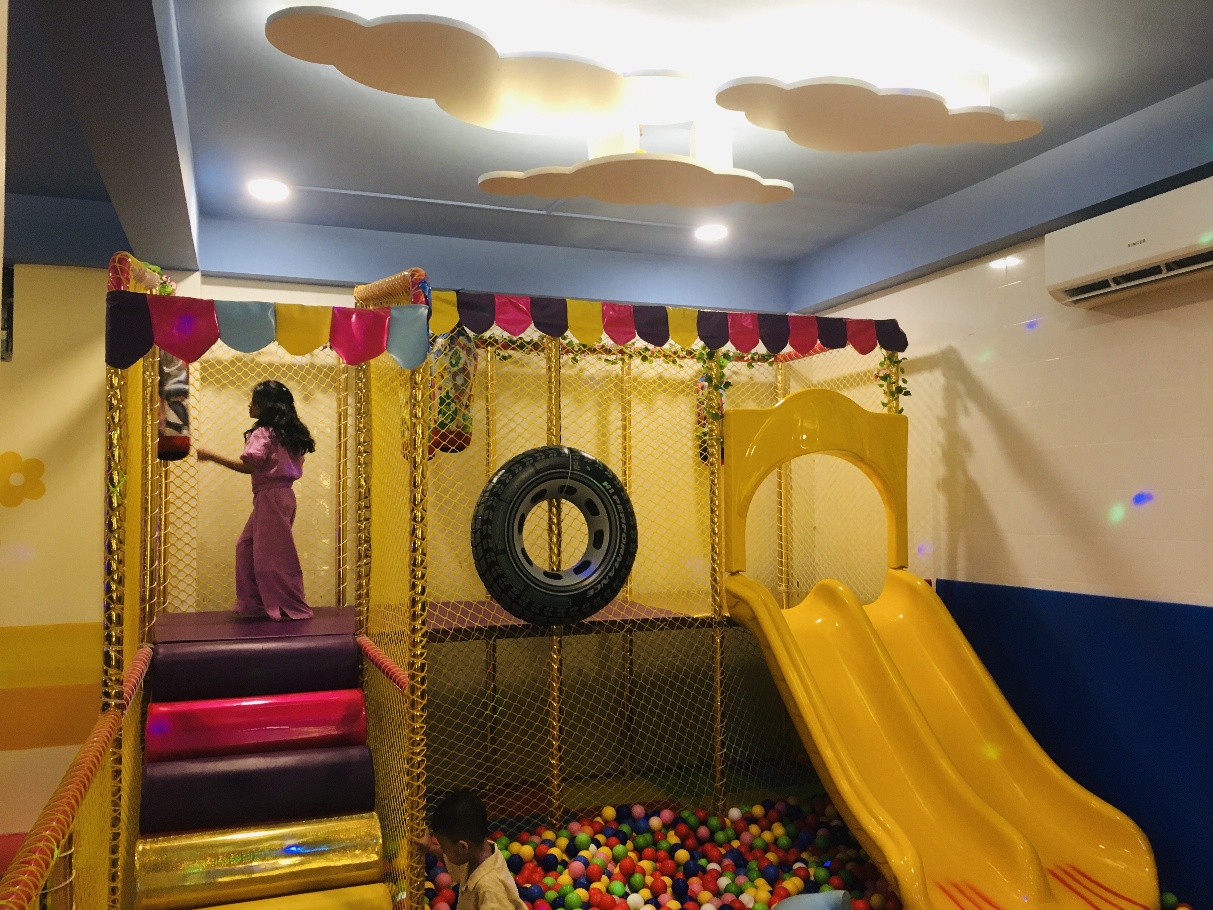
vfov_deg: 48.2
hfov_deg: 61.7
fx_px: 1016
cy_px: 455
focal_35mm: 29
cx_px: 606
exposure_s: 1/33
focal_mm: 4.15
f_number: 2.2
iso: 125
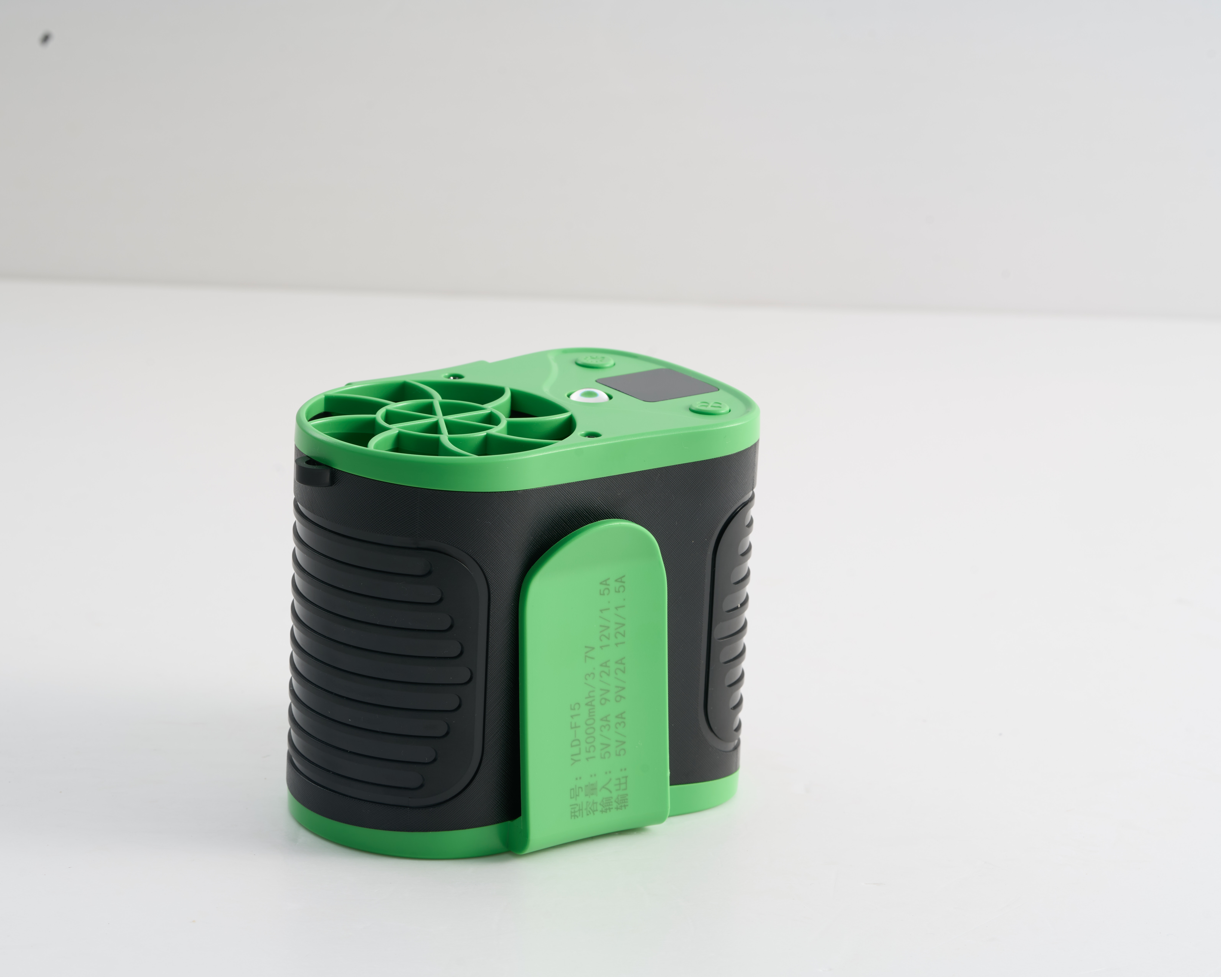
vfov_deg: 15.1
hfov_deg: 18.8
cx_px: 509
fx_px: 3686
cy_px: 489
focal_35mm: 102
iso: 100
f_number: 13
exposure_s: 1/125
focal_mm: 90
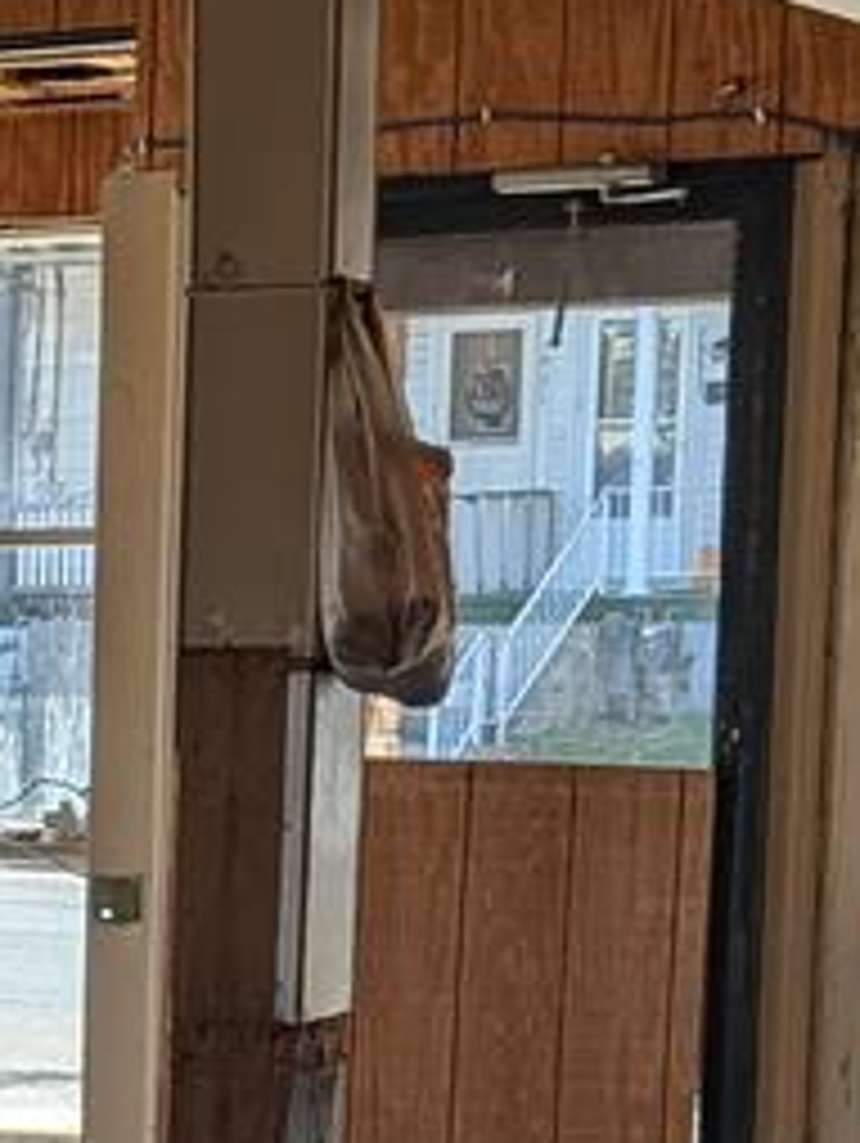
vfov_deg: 13.2
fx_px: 4795
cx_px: -1085
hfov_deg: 9.3
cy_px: 1413
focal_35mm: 145
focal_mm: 6.9
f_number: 1.68
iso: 19
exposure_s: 1/319
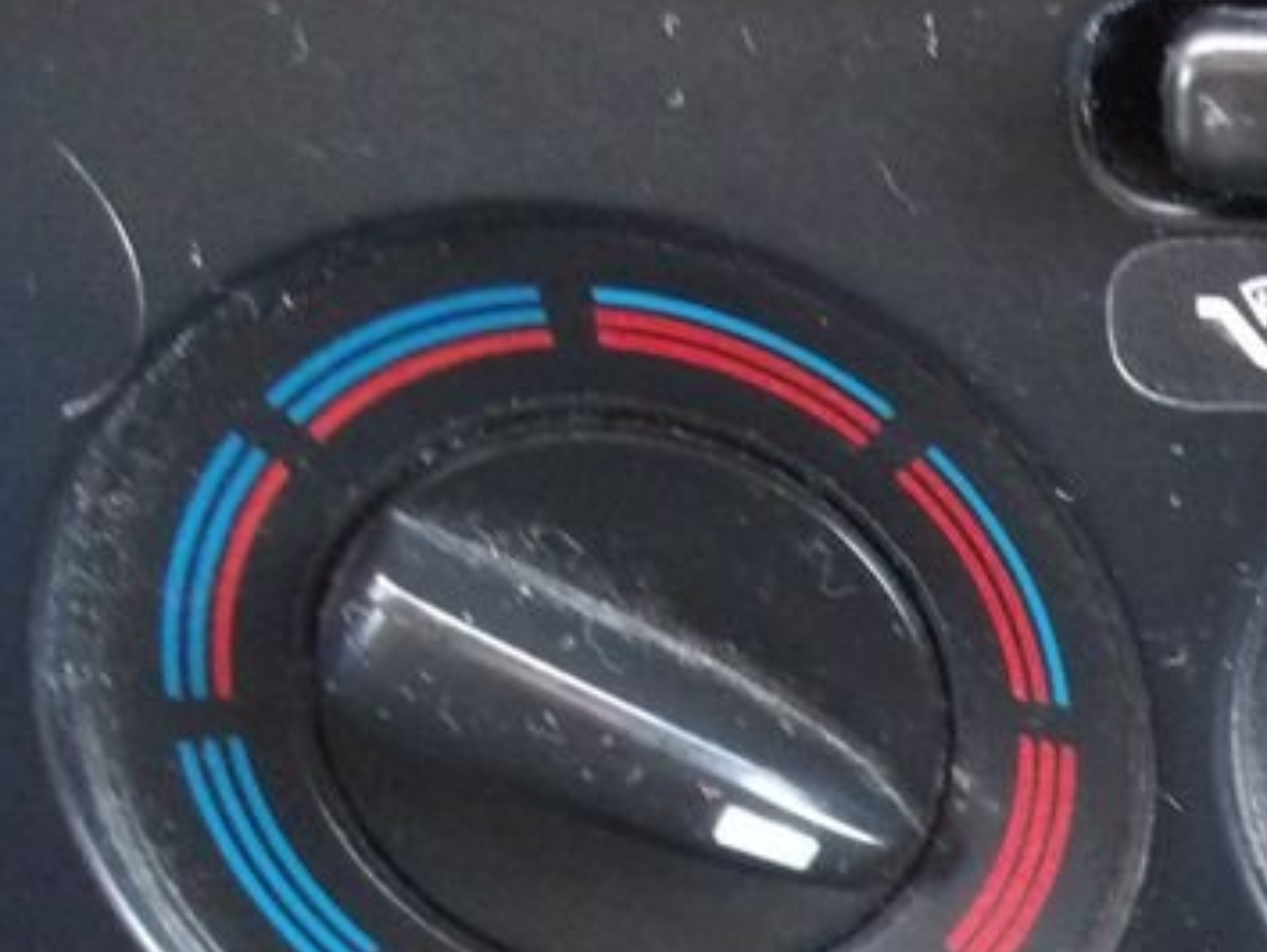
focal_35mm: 78
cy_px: 988
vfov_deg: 18.4
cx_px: 1800
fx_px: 2857
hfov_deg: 21.6
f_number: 3
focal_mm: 4.9
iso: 800
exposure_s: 1/10
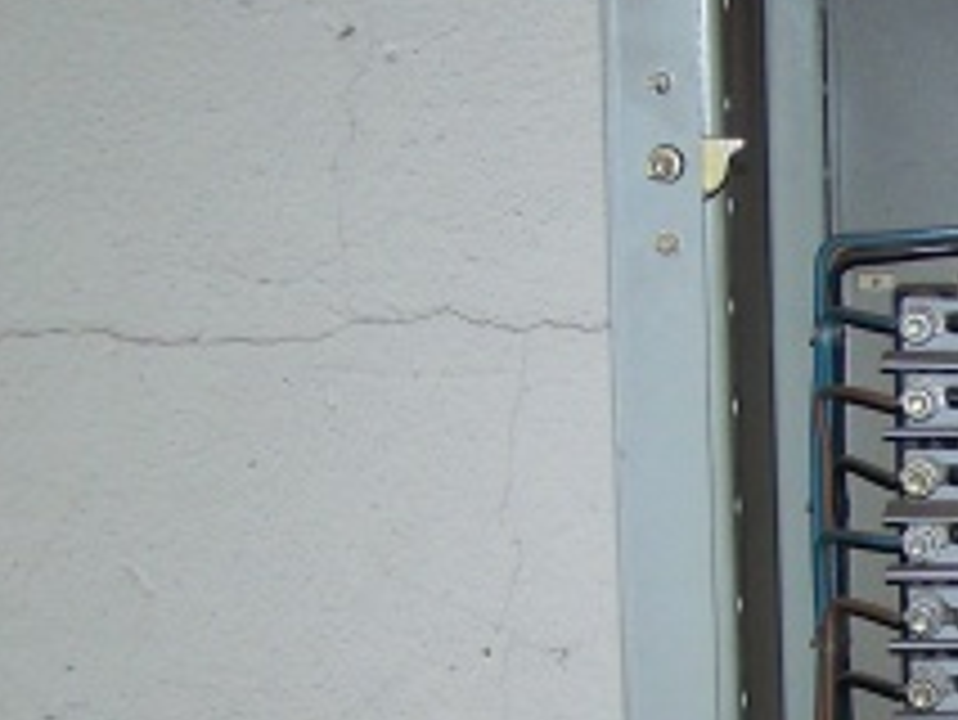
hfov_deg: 15.2
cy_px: 655
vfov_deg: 12.3
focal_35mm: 120
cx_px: 1435
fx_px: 3323
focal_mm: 6.7
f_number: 2.8
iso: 100
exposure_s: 1/60
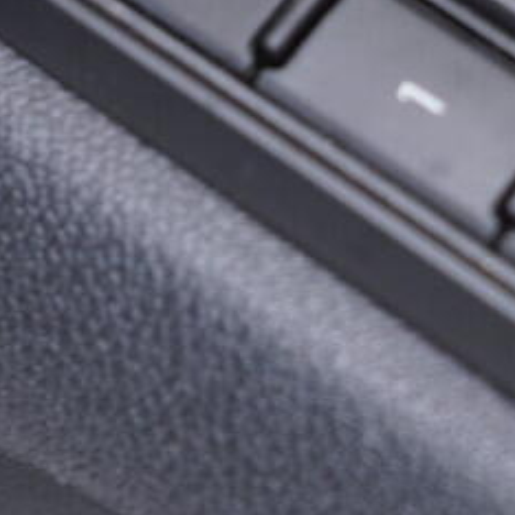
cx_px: 381
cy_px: 199
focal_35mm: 134
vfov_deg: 13.0
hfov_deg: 13.0
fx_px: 2255
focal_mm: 24
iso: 250
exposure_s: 1/40
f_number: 2.8
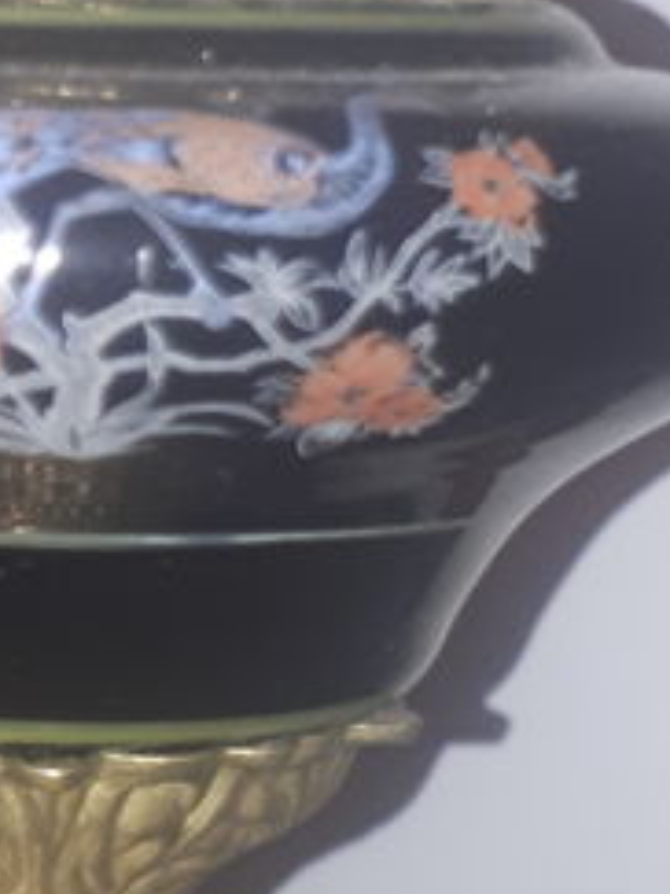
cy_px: 254
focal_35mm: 111
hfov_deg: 12.9
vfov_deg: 17.7
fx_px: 2867
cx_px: -169
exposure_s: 1/33
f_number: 1.9
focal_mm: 3.6
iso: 100
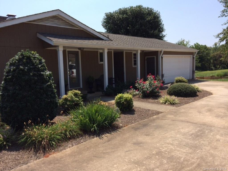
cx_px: 114
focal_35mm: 30
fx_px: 198
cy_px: 86
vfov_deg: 46.8
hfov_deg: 60.0
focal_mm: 4.12
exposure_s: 1/1866
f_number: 2.2
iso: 32
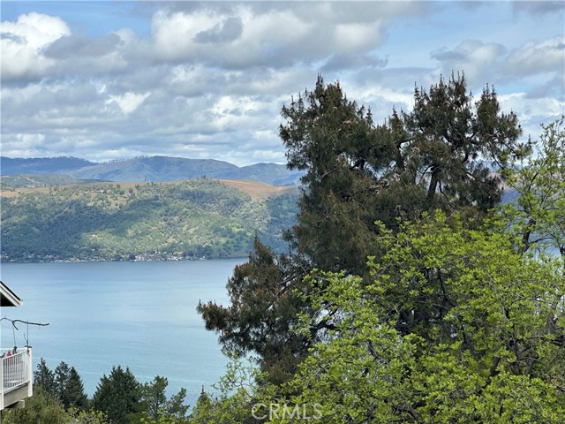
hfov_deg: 25.3
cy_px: 212
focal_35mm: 77
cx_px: 282
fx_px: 1257
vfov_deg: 19.1
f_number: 2.8
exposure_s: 1/951
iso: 32
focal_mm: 9
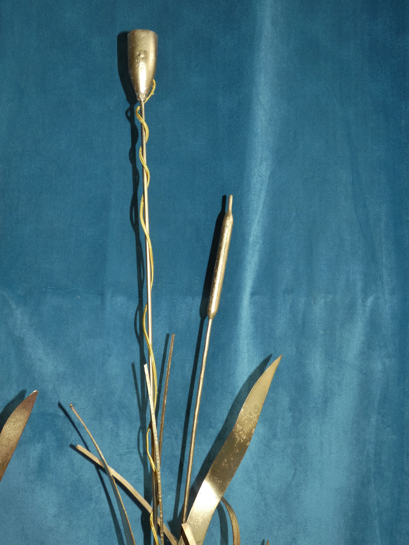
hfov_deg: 39.7
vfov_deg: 51.4
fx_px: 567
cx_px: 204
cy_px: 272
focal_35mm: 36
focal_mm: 6.5
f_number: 3.5
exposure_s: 1/60
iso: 80
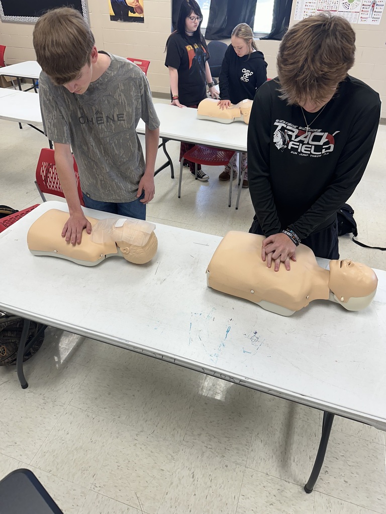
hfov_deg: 56.8
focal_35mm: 24
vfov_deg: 71.6
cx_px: 193
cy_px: 257
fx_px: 357
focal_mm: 6.86
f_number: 1.78
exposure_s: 1/120
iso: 125
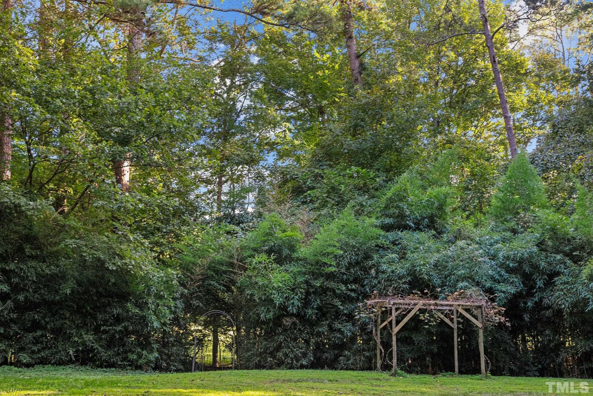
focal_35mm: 42
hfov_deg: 46.4
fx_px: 692
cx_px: 296
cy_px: 198
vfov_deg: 31.9
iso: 320
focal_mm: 42
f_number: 4.5
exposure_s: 1/60
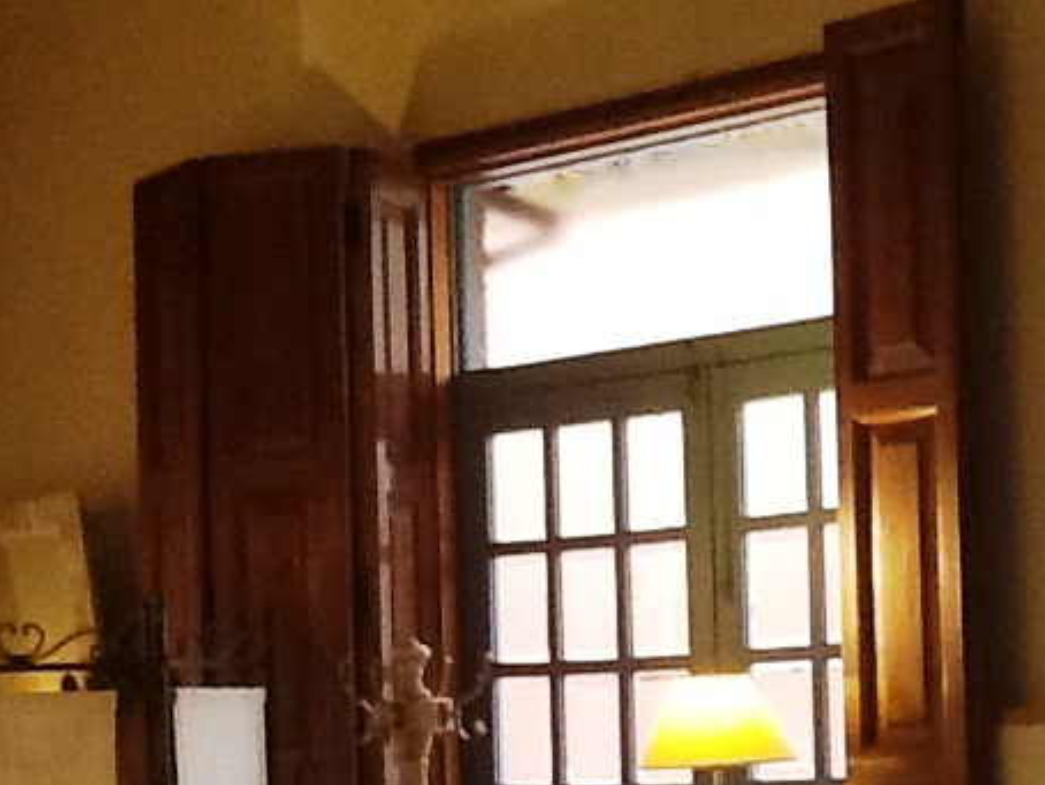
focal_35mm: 93
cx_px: 1063
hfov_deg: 20.4
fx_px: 2809
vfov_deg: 15.7
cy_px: 681
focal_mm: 2.03
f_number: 2.4
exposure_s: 1/30
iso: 125
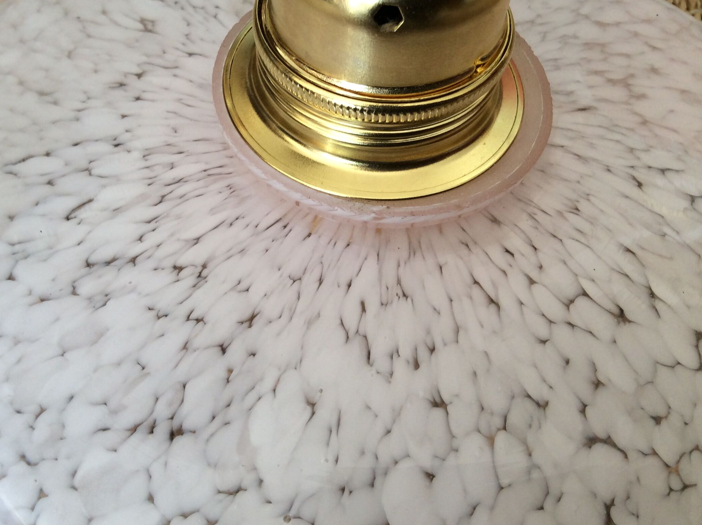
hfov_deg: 46.7
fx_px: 810
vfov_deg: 35.8
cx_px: 291
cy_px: 227
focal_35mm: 40
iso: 40
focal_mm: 3.3
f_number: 2.4
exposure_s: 1/40
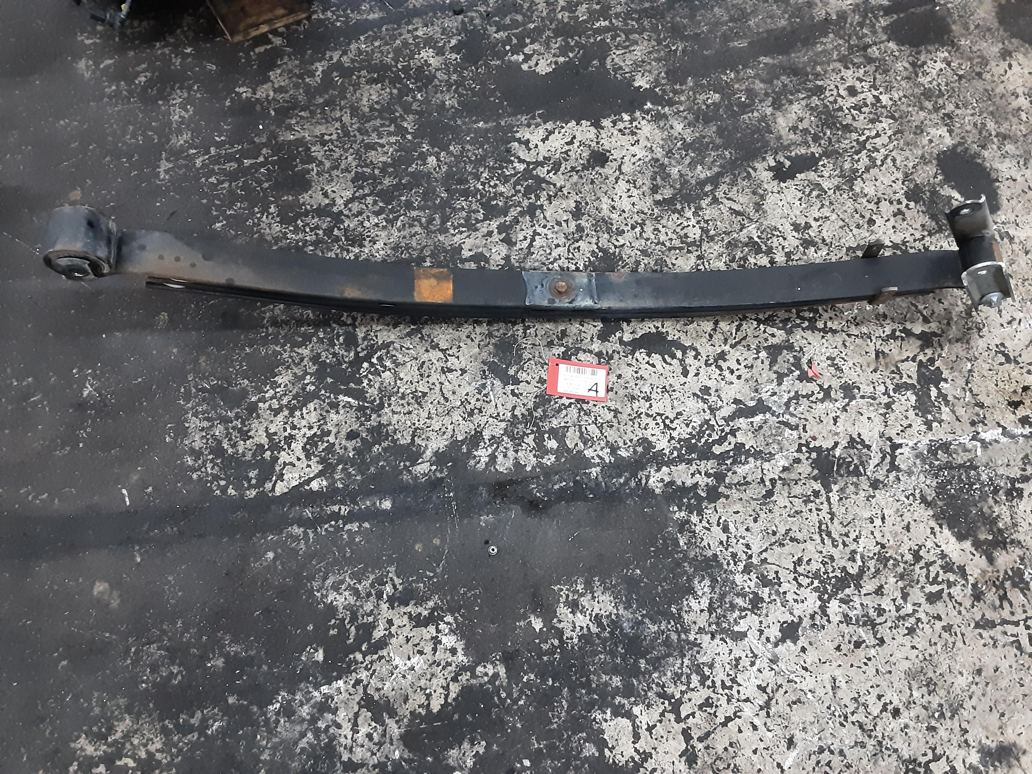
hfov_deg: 65.3
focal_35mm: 27
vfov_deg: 51.4
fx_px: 805
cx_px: 516
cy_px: 387
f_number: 1.9
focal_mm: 2.91
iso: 320
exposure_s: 1/25
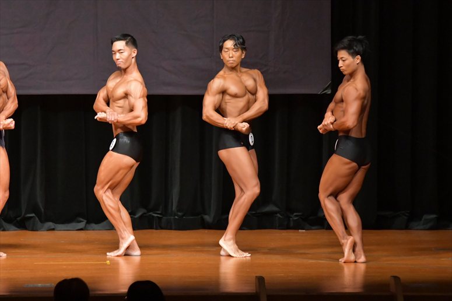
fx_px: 3200
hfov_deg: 8.1
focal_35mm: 255
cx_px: 226
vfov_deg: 5.4
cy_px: 150
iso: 8000
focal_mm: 170
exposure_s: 1/400
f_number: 5.6
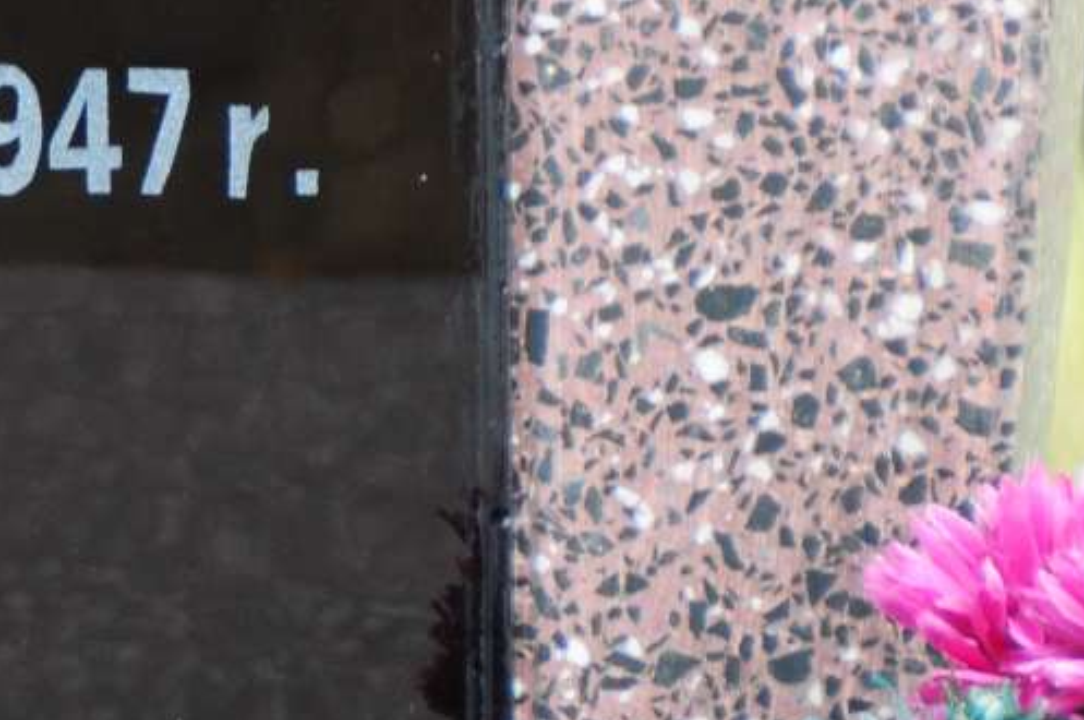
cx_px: -1160
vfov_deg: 1.6
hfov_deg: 2.4
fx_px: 25290
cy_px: 120
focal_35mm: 841
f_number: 7.1
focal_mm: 130
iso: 250
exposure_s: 1/50
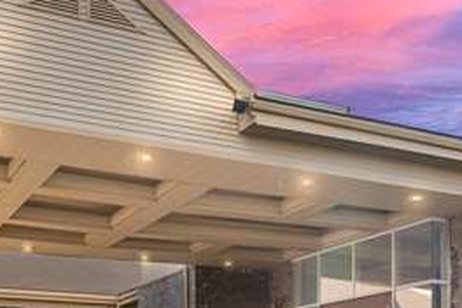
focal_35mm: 62
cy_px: 396
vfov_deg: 20.2
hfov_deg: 32.2
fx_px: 796
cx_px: 300
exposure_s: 1/30
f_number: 8
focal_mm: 16
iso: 320
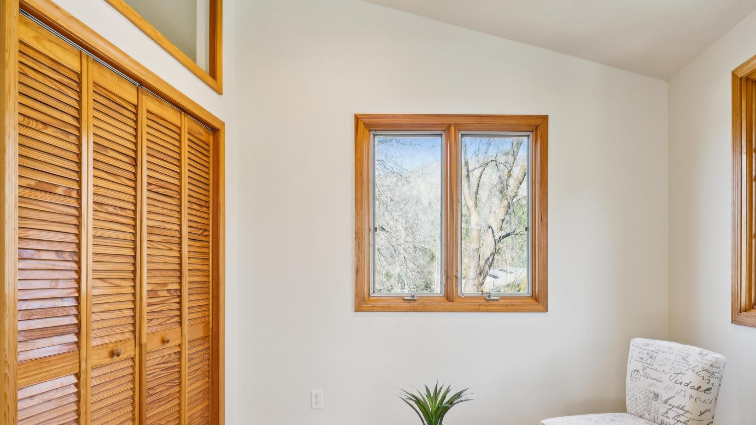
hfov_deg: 70.4
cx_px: 451
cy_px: 272
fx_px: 529
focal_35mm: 26
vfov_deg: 43.3
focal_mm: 16.9
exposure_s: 1/8
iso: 400
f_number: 13
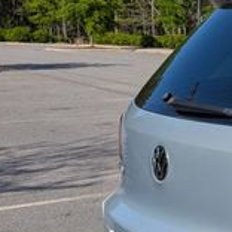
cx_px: 461
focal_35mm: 87
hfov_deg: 15.8
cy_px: 134
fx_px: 660
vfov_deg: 19.9
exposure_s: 1/4049
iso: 43
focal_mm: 6.81
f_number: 1.85
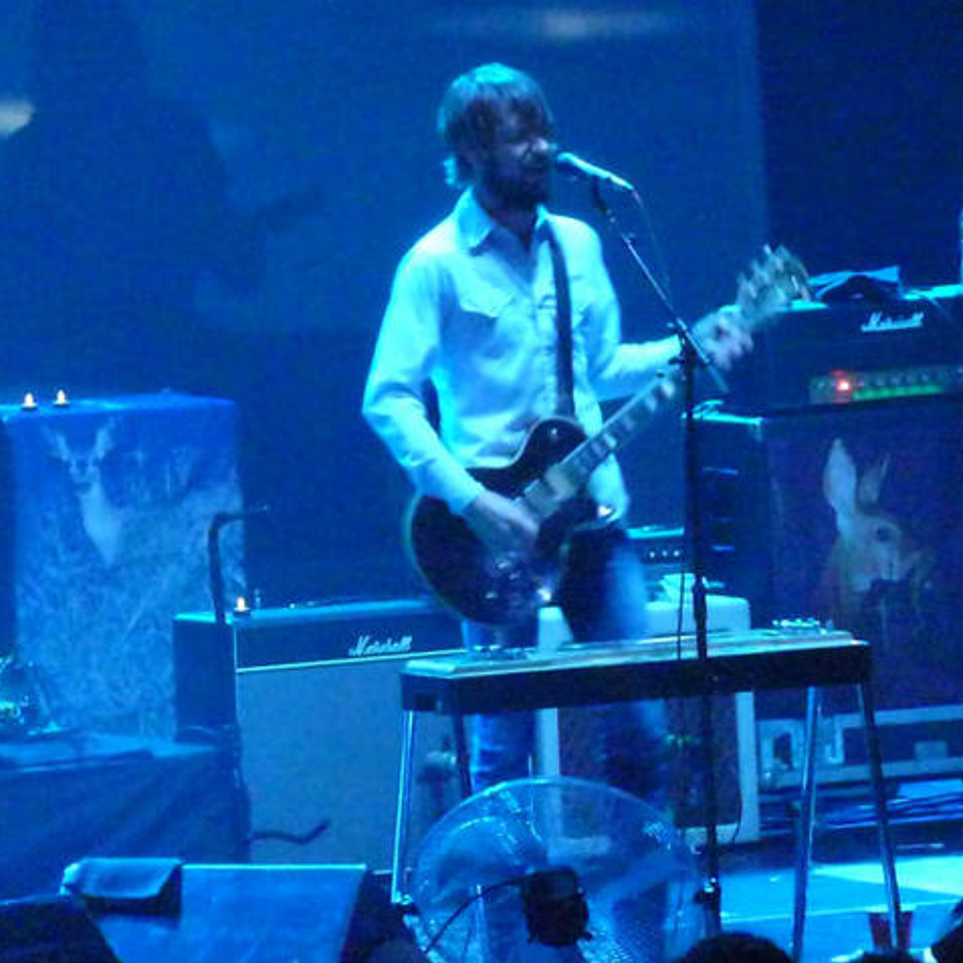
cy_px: 483
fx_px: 14321
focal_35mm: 455
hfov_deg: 3.9
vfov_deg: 3.9
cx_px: 525
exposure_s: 1/13
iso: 6400
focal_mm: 68.8
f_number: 5.9
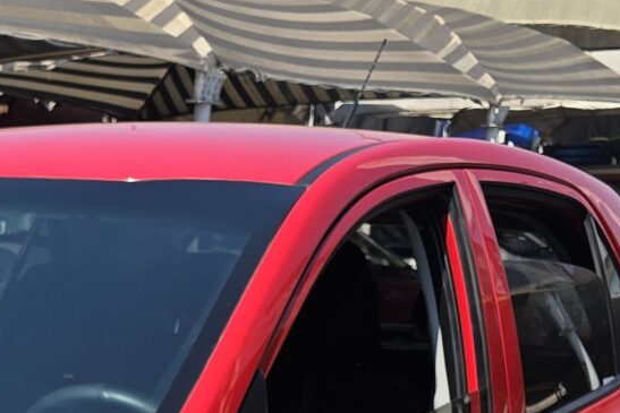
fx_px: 1929
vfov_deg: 10.7
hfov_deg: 16.7
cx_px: -299
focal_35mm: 112
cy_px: 943
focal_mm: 6.3
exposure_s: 1/690
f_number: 1.7
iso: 12
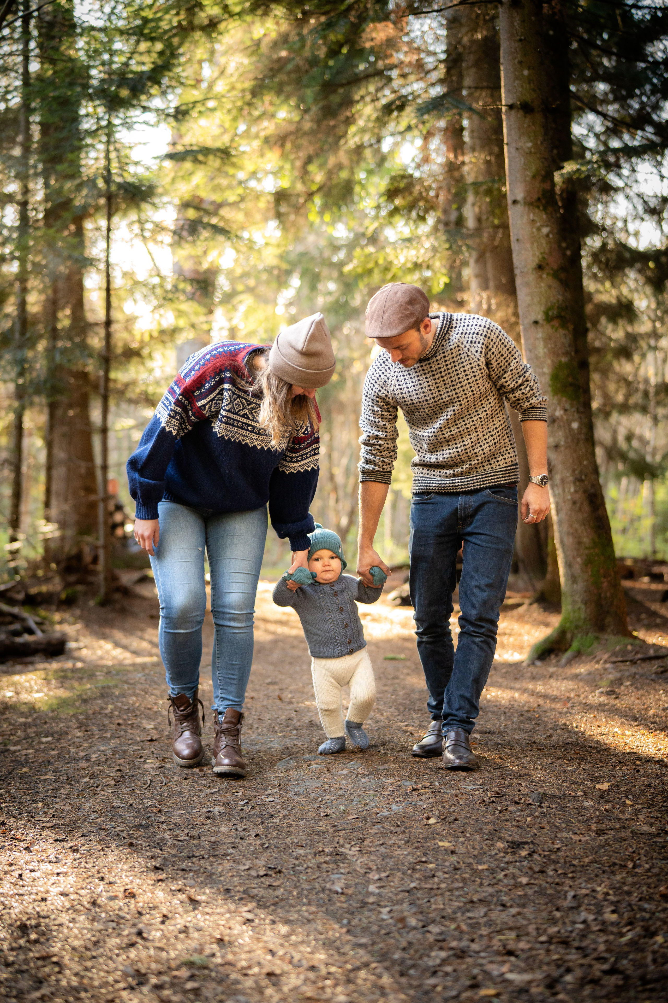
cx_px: 334
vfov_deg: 39.6
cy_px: 502
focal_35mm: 50
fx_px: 1392
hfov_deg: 27.0
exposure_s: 1/500
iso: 2000
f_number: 1.8
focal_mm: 50
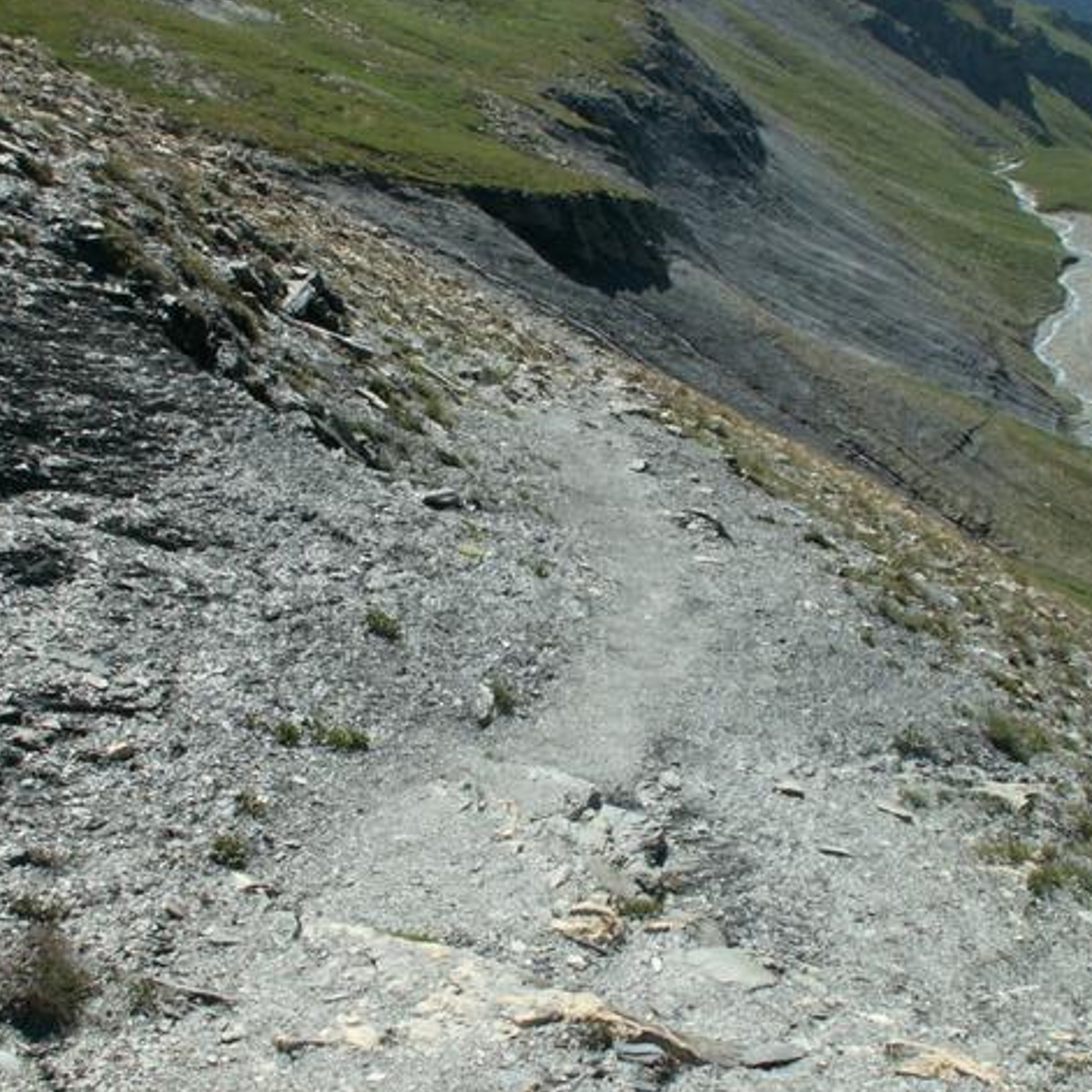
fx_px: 1499
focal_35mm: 42
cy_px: 540
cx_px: 570
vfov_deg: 40.0
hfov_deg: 40.0
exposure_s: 1/200
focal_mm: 5.86
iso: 50
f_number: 7.1
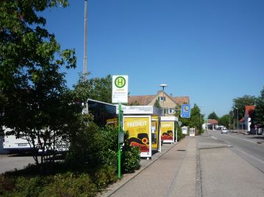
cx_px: 165
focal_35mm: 42
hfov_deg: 44.5
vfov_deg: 34.0
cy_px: 129
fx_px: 320
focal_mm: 5.2
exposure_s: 1/500
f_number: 5.6
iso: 100
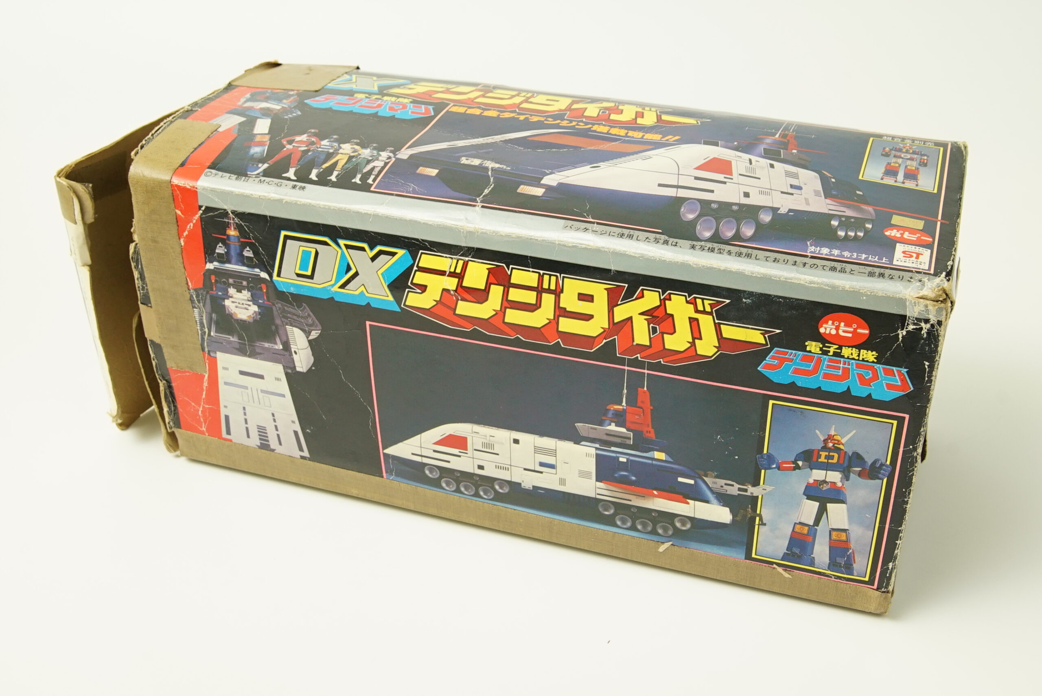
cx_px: 521
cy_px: 348
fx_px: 1216
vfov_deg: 31.9
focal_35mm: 42
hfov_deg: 46.4
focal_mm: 28
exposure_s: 1/15
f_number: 10
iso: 1000
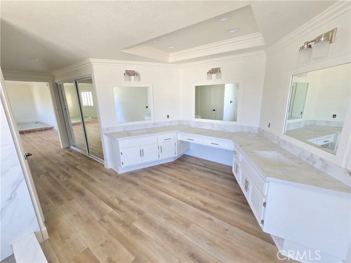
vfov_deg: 89.9
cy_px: 132
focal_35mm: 13
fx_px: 132
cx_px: 176
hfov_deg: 106.2
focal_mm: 2.2
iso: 125
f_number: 2.2
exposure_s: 1/60
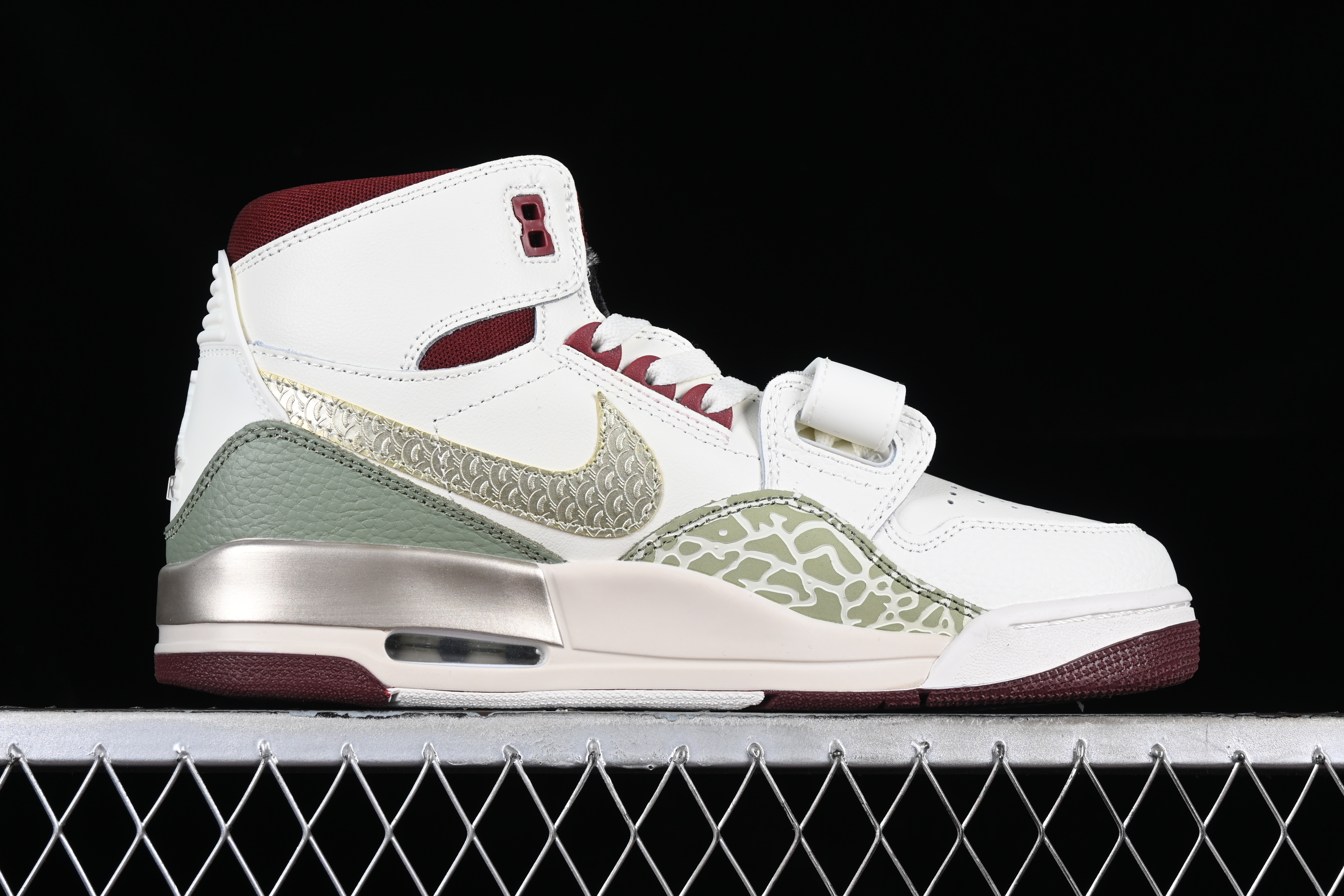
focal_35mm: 75
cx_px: 672
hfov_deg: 27.0
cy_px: 448
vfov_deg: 18.2
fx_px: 2800
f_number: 8
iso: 160
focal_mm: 50
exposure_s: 1/80
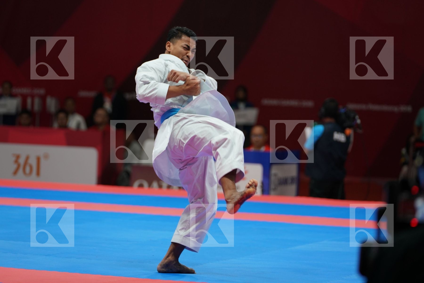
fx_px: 2379
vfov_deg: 6.8
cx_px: 212
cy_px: 142
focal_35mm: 202
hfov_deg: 10.2
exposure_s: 1/500
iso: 1250
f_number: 4
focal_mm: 202
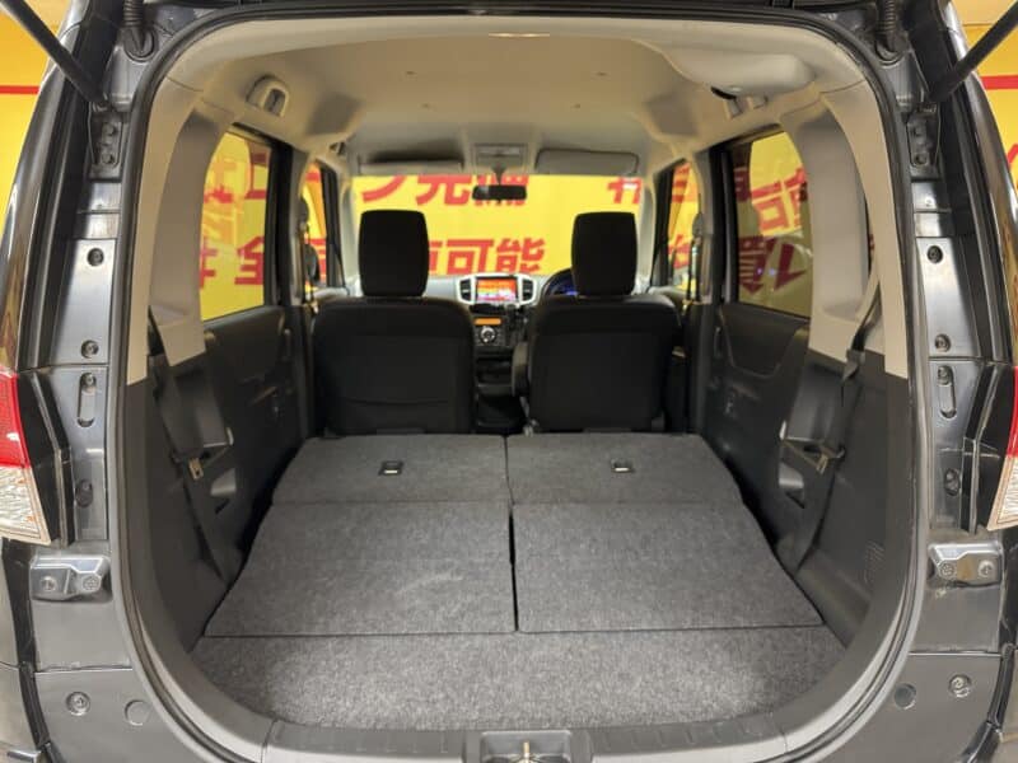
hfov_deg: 71.6
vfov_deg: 56.8
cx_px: 509
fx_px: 706
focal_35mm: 24
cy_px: 382
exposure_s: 1/50
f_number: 1.78
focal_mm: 6.76
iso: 640
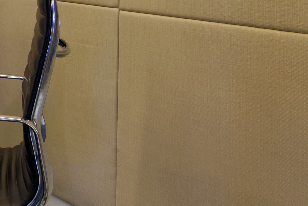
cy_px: -41
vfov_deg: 18.5
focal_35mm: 70
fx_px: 599
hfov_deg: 20.6
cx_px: -240
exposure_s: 1/1.25
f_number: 11
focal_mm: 16
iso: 200
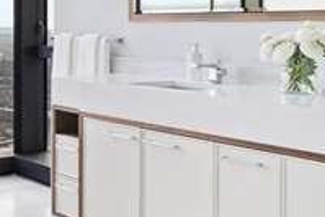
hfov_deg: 27.0
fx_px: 650
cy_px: 24
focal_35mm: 72
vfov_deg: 18.7
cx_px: 24
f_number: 5.6
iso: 100
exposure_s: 1/30
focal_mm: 14
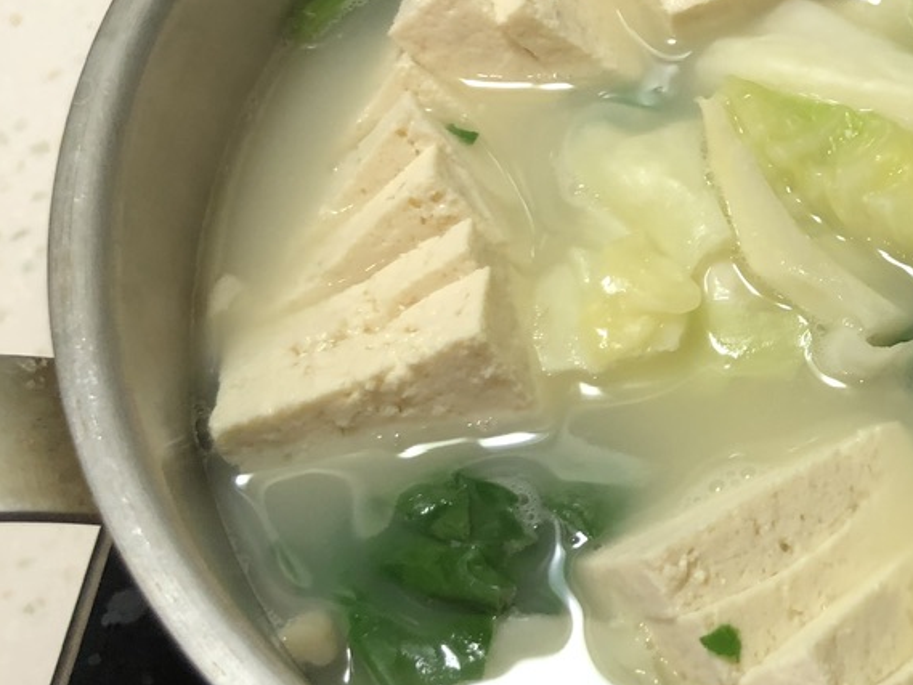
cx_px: 998
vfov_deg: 23.3
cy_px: 314
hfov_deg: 28.1
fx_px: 1662
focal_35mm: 63
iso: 40
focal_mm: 3.99
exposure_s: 1/24
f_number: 1.8
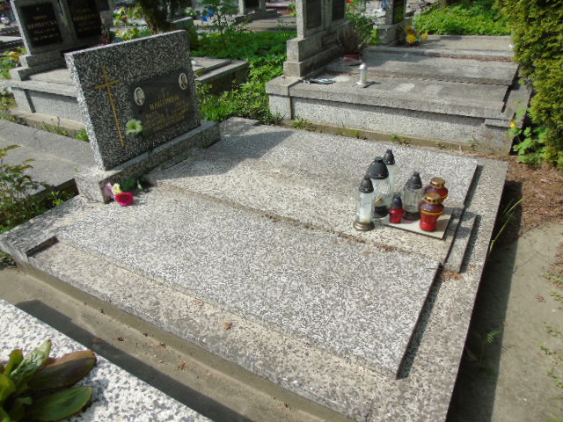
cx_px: 282
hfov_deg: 69.4
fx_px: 407
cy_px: 211
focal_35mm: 25
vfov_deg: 54.9
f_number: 3.4
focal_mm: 4.4
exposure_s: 1/640
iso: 80
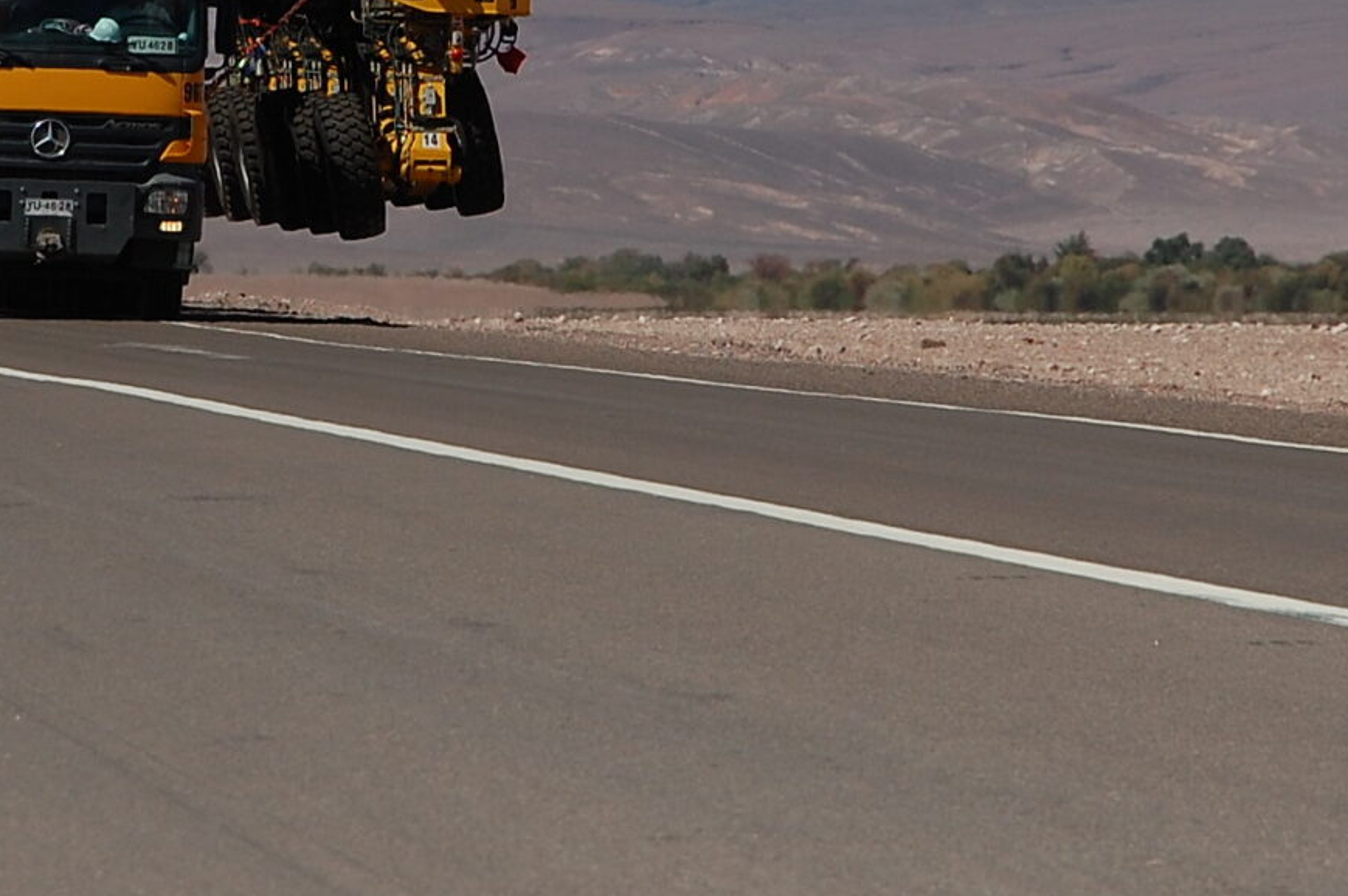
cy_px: 79
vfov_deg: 4.7
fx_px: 10850
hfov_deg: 7.1
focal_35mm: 290
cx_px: 340
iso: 200
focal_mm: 70
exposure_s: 1/1000
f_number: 5.6
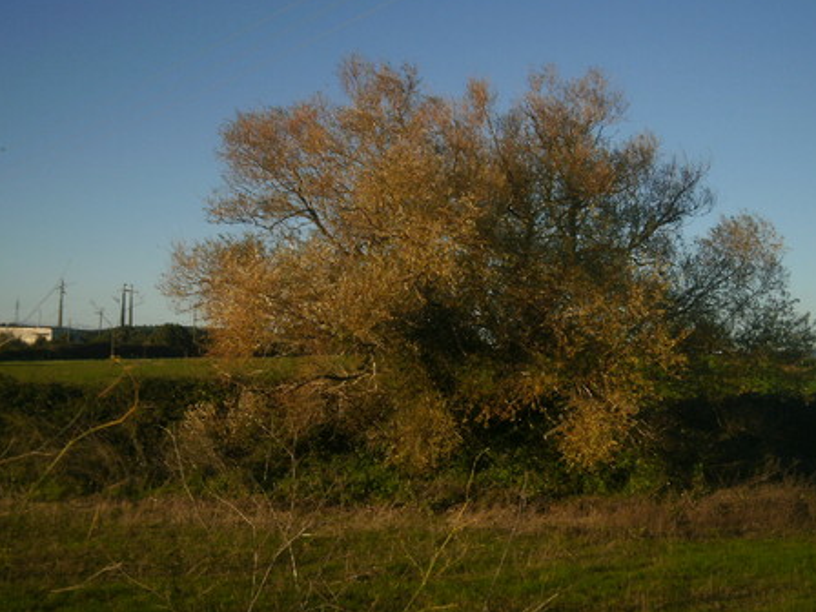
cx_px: 452
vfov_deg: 30.3
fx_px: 1131
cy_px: 301
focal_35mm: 48
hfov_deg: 39.6
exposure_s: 1/160
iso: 100
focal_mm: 7.61
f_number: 10.1
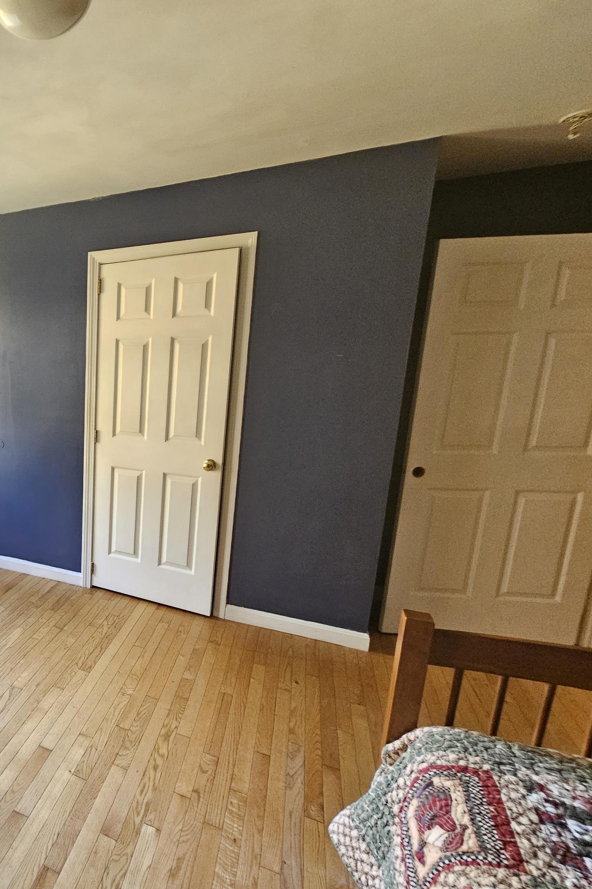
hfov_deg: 51.4
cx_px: -2
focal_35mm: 19
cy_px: 467
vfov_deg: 86.8
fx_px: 469
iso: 500
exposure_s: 1/30
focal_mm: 2.2
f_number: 2.2
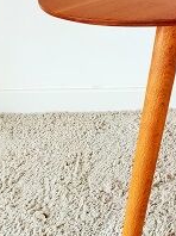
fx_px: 557
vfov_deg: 23.7
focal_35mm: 82
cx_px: 263
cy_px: 74
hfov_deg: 16.4
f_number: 1.8
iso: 134
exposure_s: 1/50
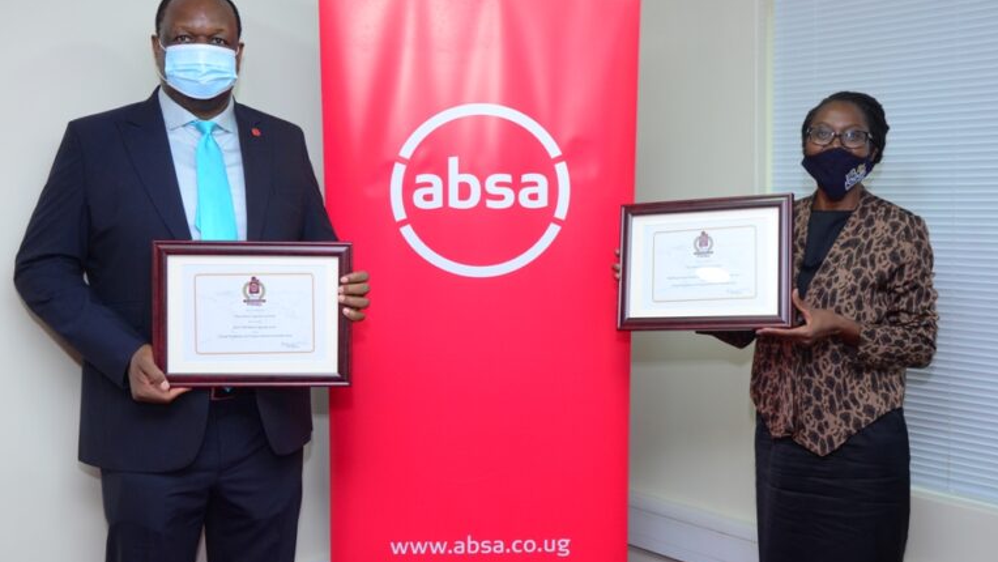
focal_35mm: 41
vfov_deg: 29.0
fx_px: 1085
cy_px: 245
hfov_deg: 49.4
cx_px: 499
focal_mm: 26
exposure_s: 1/100
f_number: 5.6
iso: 800
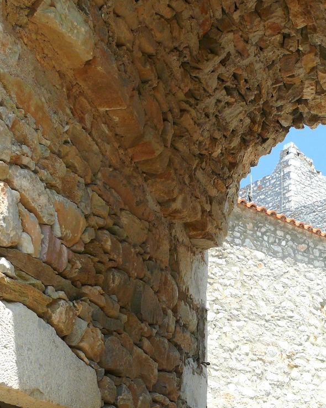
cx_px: 251
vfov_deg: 26.6
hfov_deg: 22.2
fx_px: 820
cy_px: 393
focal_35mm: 68
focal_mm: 7.4
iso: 100
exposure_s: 1/200
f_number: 4
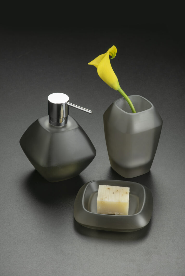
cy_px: 138
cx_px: 92
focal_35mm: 125
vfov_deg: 16.4
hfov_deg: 11.0
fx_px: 962
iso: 100
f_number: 16
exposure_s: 1/4
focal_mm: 125
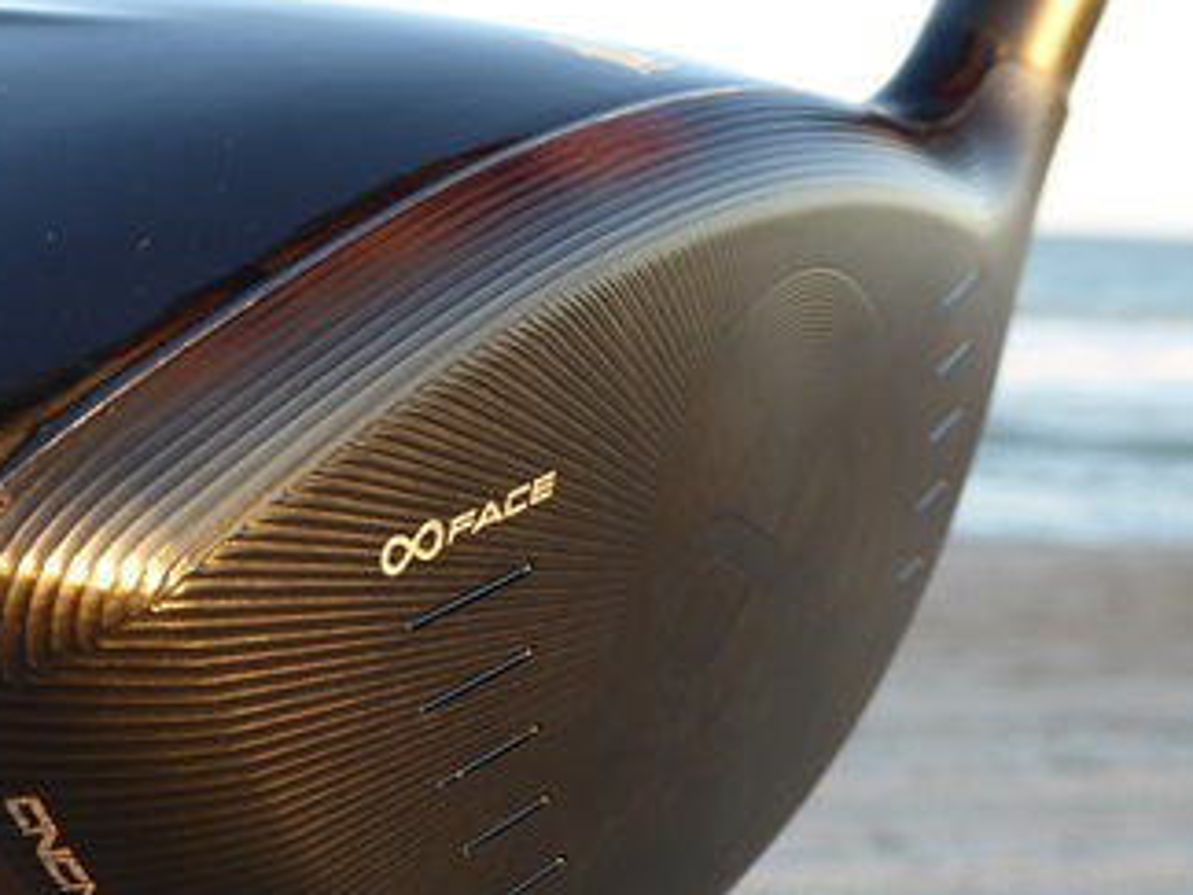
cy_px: 530
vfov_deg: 21.0
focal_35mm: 70
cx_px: 313
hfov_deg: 27.4
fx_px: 2412
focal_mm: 6.3
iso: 100
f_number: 3.7
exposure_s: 1/60
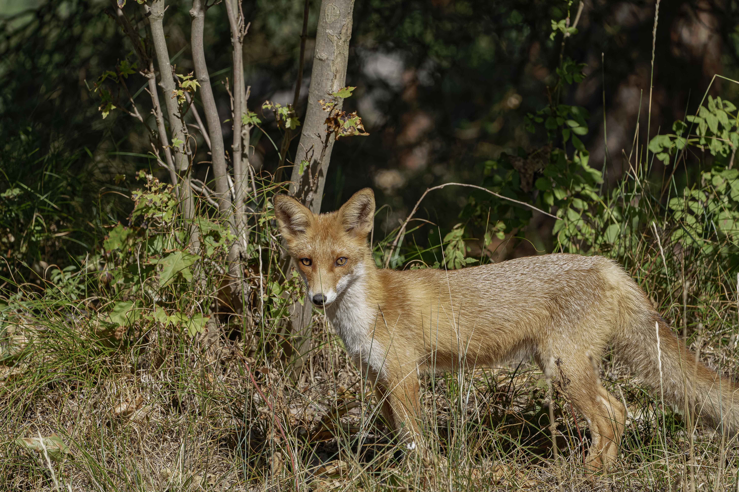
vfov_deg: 3.4
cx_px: 370
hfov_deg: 5.2
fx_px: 8210
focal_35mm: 400
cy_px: 246
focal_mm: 400
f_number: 10
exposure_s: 1/1600
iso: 800
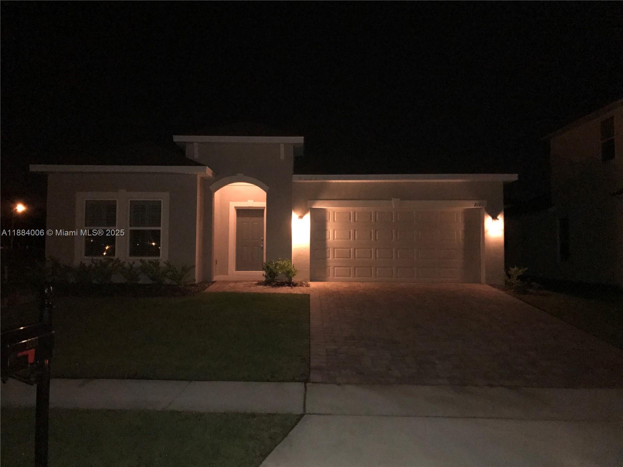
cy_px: 234
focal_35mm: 28
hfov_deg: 63.4
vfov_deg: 49.7
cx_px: 312
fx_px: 504
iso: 400
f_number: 1.8
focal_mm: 3.99
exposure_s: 1/16
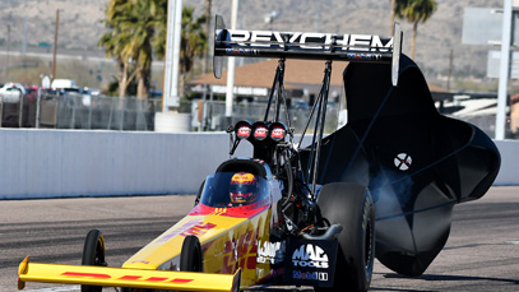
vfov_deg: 3.1
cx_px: 221
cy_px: 179
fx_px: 5312
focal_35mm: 386
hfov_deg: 5.6
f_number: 5.6
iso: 160
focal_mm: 200
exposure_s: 1/1600
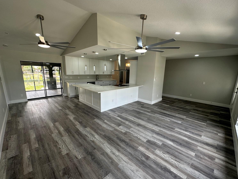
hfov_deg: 98.2
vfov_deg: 81.7
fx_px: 103
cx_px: 120
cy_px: 94
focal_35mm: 15
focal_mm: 2.22
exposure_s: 1/120
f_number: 2.2
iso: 80
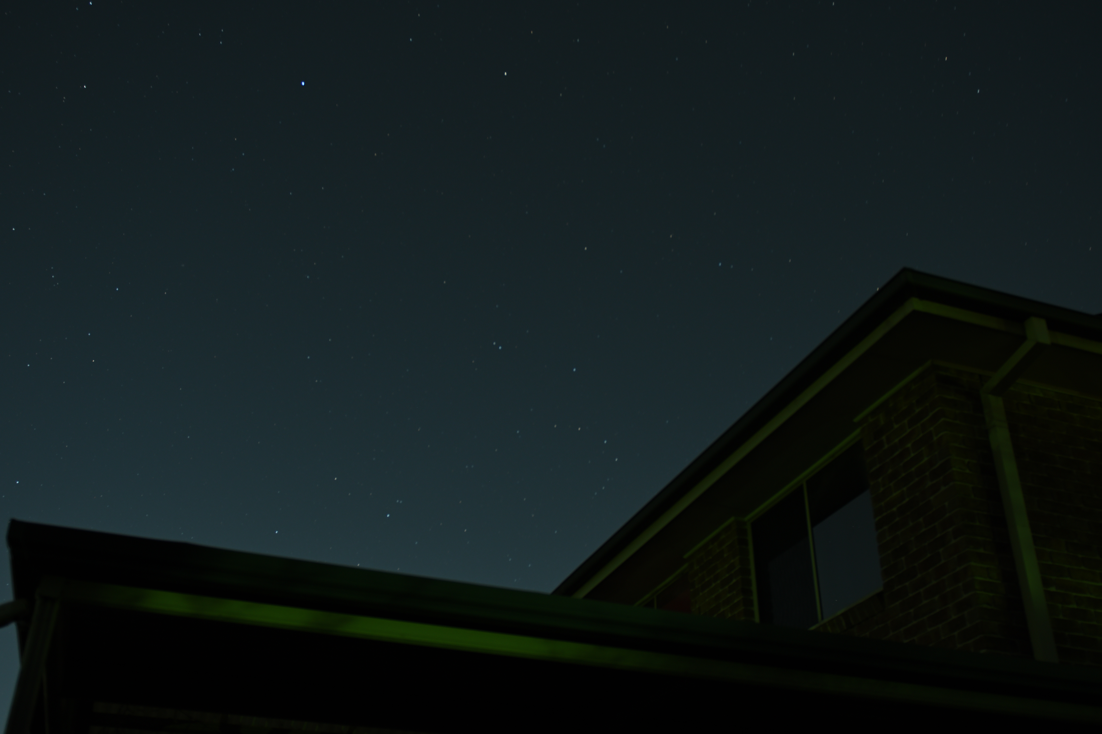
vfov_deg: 36.8
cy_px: 367
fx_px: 1101
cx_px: 551
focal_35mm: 36
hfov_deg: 53.2
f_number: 2.8
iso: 100
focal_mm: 24
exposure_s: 30
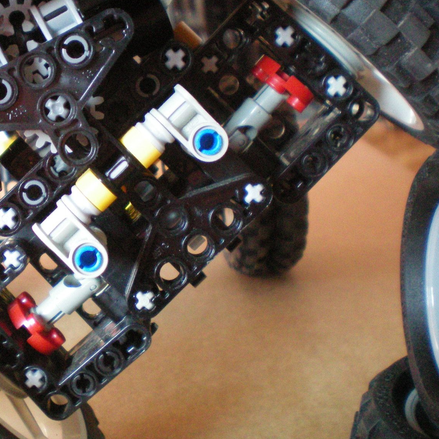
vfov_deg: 28.5
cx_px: 102
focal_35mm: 60
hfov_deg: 28.1
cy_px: 154
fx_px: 861
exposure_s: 1/60
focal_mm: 6.3
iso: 320
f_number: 3.1
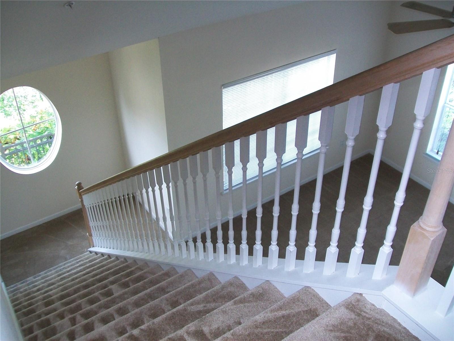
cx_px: 227
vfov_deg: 39.7
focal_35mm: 36
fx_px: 472
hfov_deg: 51.4
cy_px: 170
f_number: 2.7
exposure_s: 1/80
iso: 160
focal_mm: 6
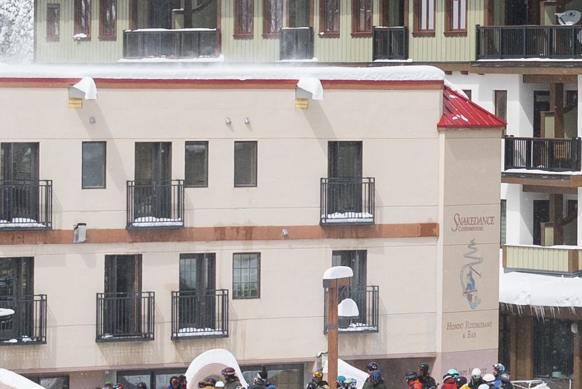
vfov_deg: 4.7
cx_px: 719
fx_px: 4754
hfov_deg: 6.9
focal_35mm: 294
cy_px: 4
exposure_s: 1/2500
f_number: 6.3
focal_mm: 70
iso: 400
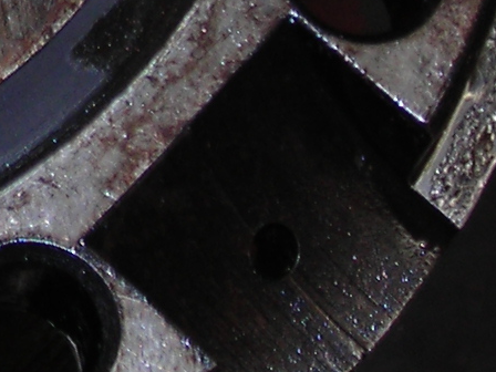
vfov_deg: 6.6
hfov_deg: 8.7
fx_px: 3152
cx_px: -384
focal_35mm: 220
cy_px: -296
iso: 50
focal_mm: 6.3
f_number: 3.2
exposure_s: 1/60.1
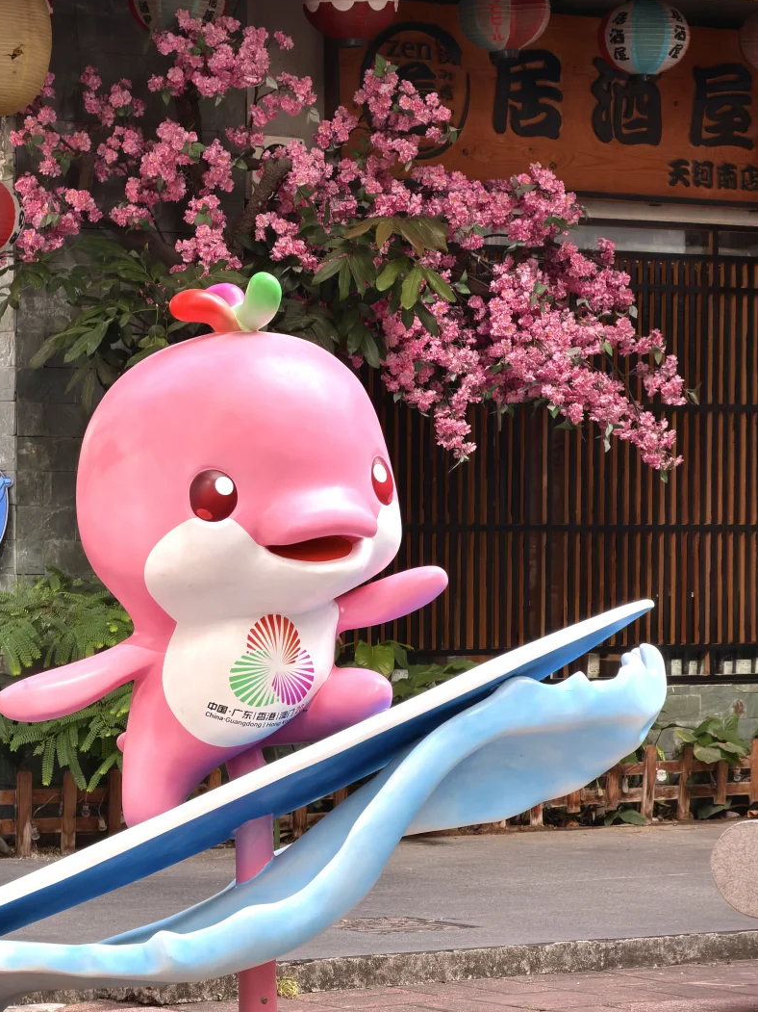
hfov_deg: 10.8
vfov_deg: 14.4
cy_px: 604
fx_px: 4001
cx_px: 267
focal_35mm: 137
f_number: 2.8
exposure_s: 1/121
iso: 50
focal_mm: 16.89
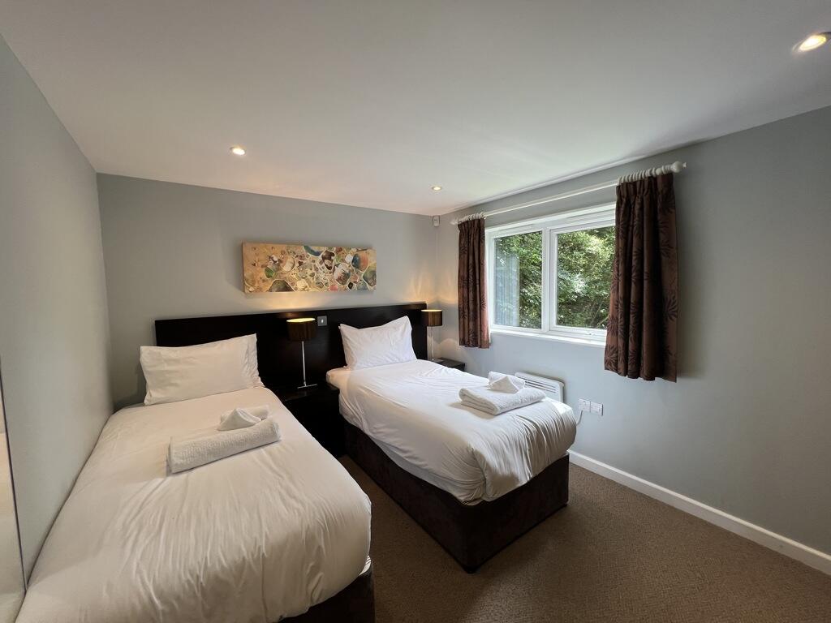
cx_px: 416
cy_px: 312
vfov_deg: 89.9
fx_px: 312
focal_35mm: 13
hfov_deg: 106.2
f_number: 1.8
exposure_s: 1/100
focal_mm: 1.57
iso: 50
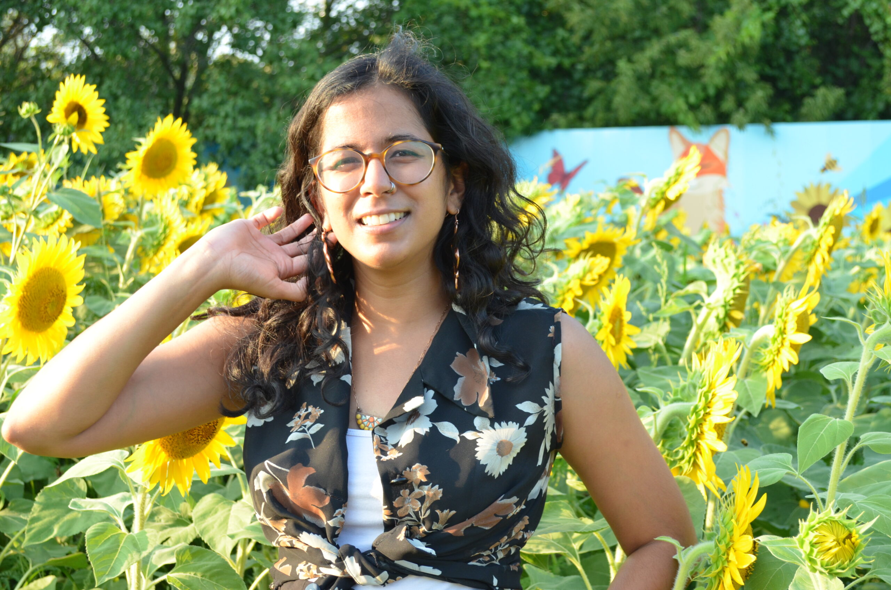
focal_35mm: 54
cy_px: 295
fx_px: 1334
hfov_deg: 36.9
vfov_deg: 25.0
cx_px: 446
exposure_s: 1/160
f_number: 5
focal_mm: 36
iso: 500
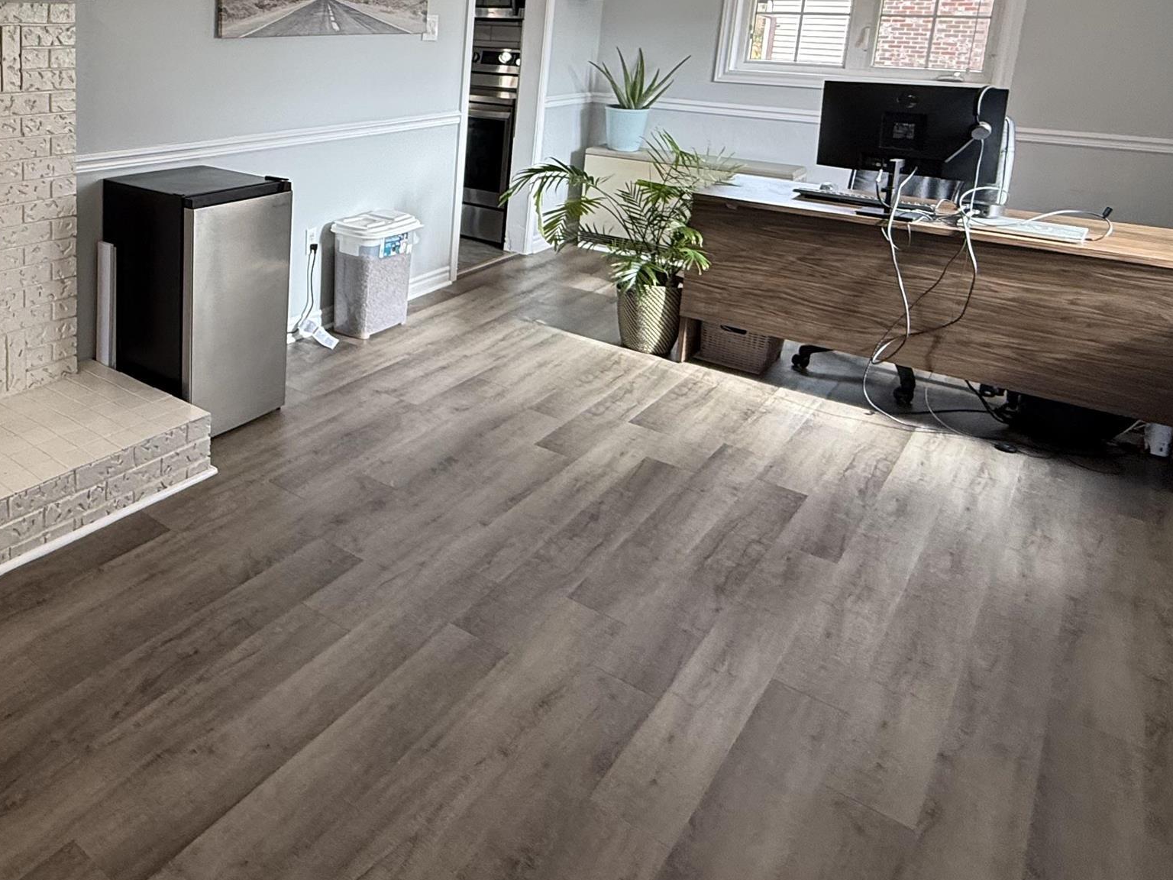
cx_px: 227
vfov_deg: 47.2
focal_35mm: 28
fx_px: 949
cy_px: 183
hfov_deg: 58.4
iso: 160
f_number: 2.2
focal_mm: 2.22
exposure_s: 1/120
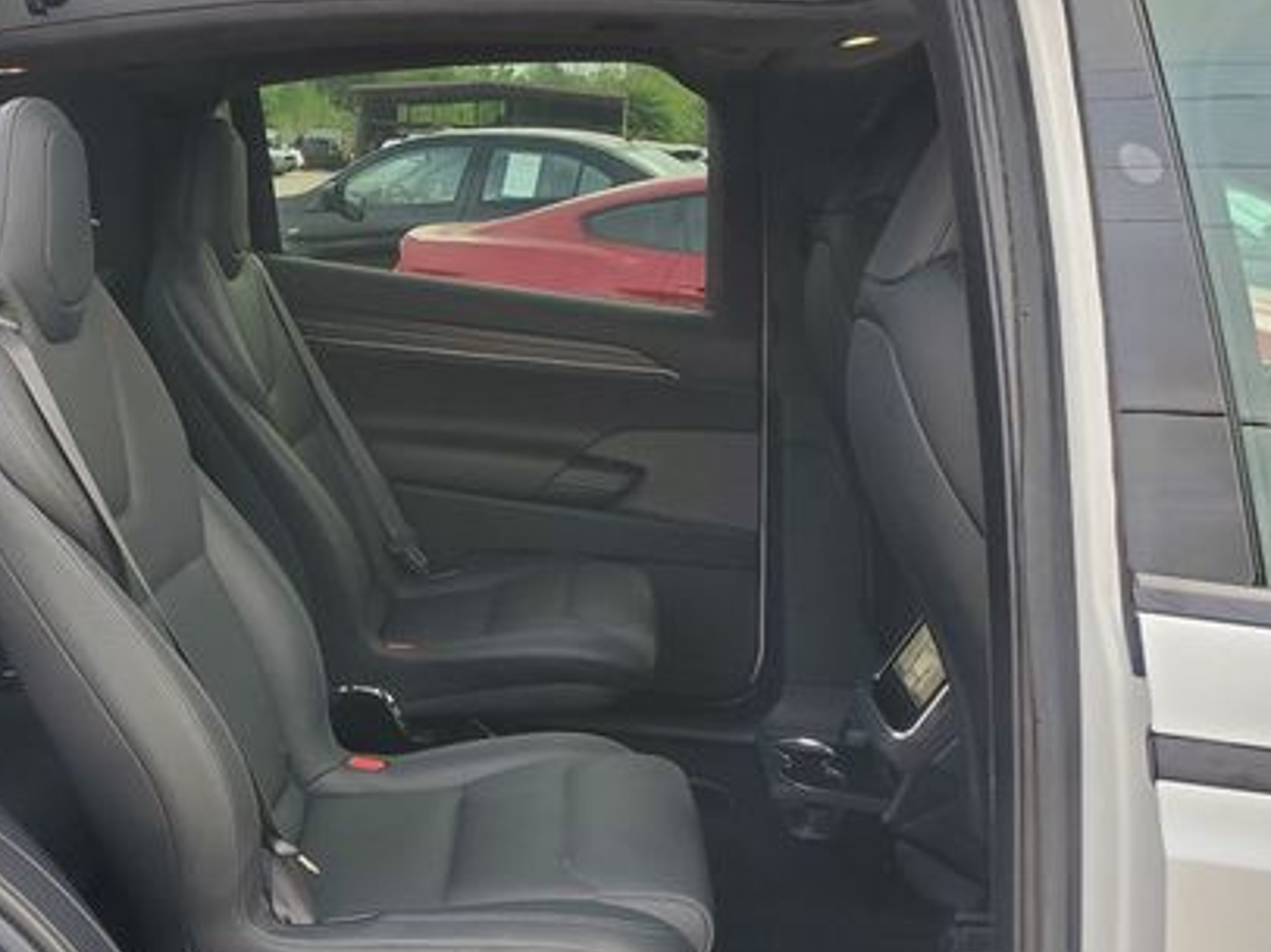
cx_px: 404
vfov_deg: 34.8
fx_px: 1505
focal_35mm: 41
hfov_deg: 45.0
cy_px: 623
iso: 80
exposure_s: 1/101
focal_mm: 4.3
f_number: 2.4
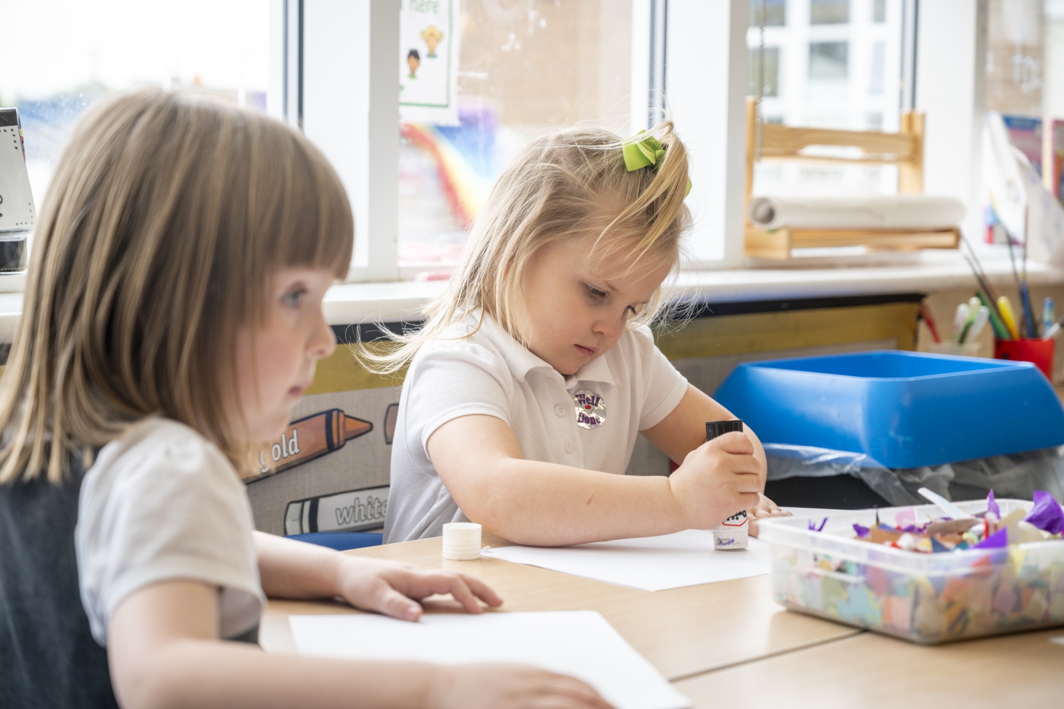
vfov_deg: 19.4
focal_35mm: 70
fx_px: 2068
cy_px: 354
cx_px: 532
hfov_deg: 28.9
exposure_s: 1/400
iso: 500
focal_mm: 70
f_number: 4
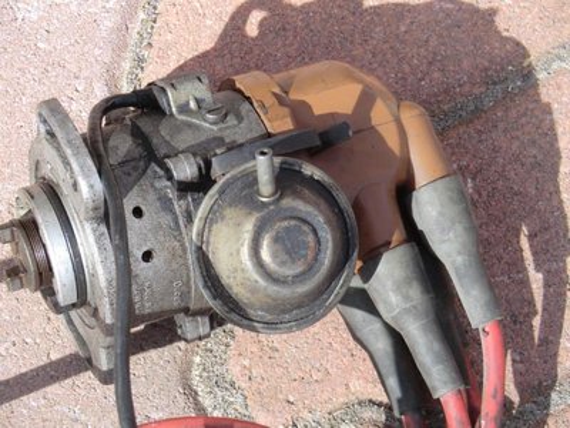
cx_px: 285
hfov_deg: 16.0
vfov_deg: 12.0
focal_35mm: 123
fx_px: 2025
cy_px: 214
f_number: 5.2
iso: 64
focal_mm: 22
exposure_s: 1/100
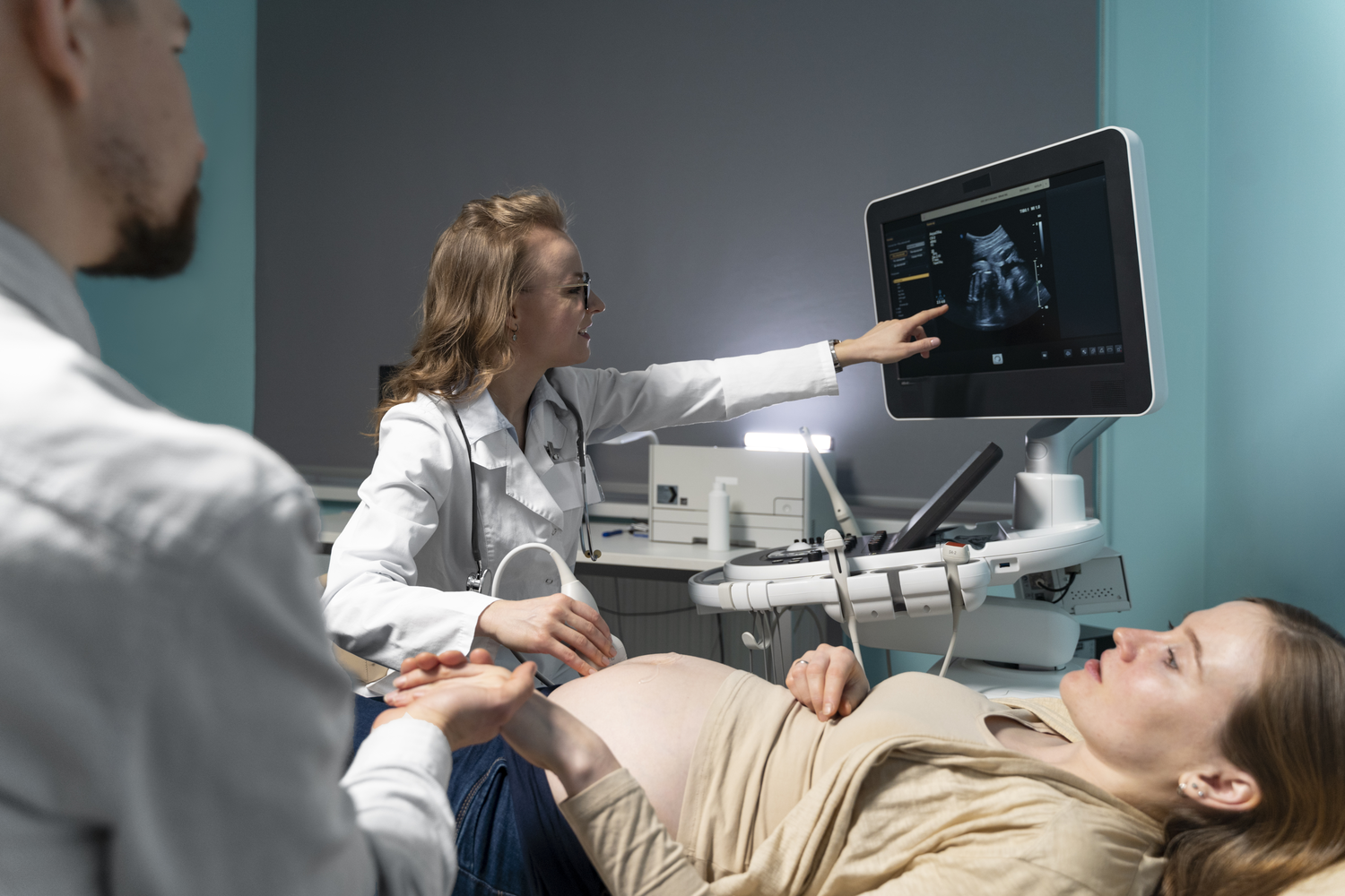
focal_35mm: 28
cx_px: 672
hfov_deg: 65.5
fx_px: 1046
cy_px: 448
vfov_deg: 46.4
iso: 640
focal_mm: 28
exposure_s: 1/100
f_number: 3.5
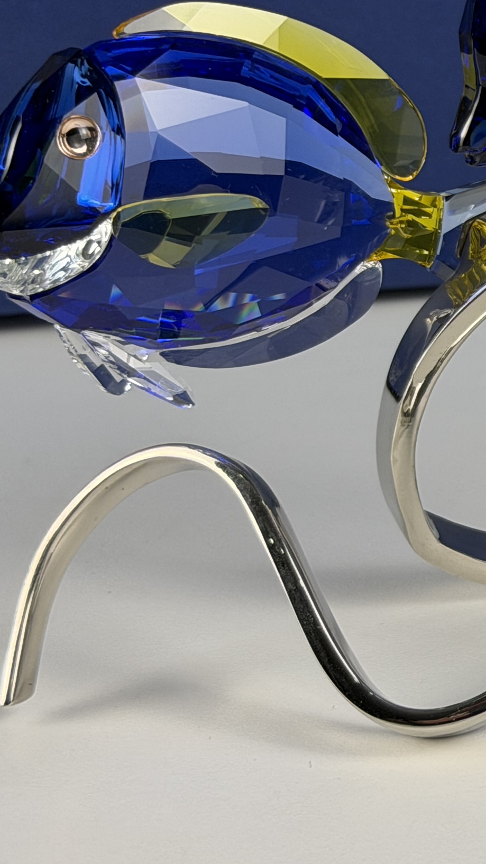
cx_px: 879
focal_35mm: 129
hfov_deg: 9.0
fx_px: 2957
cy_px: 221
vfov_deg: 16.6
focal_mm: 6.76
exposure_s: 1/140
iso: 50
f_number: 1.78
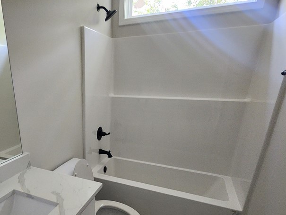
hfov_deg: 73.6
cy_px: 147
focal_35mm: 22
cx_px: 91
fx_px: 182
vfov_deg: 59.4
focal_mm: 2.2
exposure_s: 1/33.3
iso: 400
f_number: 2.2
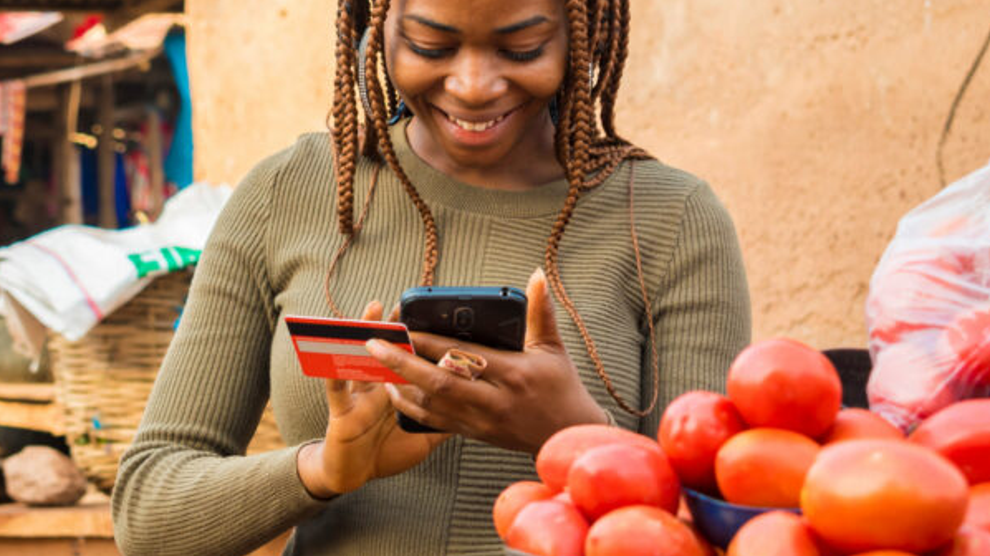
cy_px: 182
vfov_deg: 11.5
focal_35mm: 105
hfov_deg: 20.3
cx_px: 379
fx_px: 2756
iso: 200
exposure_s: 1/100
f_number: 5.6
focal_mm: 52
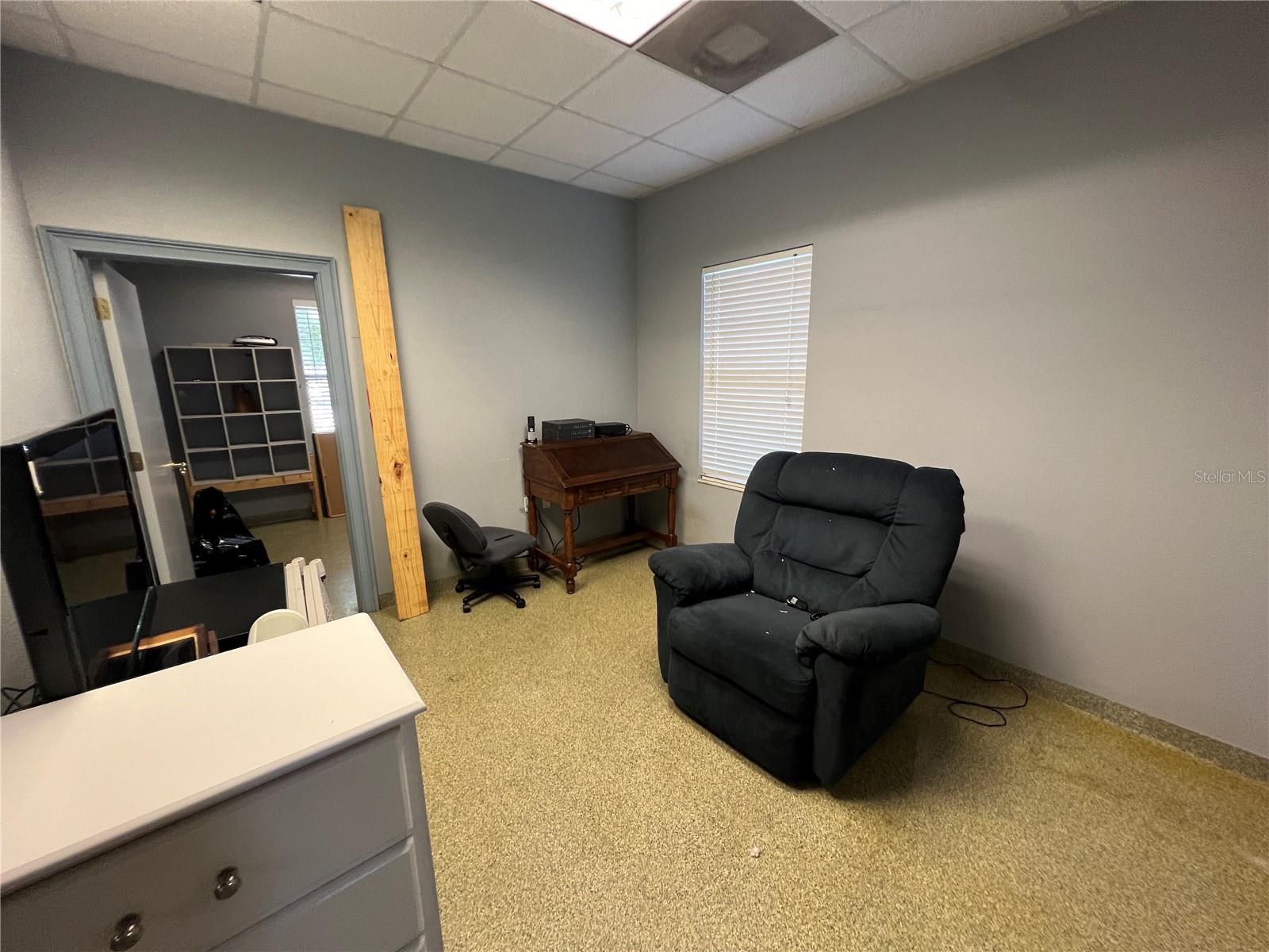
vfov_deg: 89.9
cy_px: 476
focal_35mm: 13
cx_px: 634
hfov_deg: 106.2
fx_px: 477
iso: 200
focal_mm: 1.57
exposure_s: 1/60
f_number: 1.8
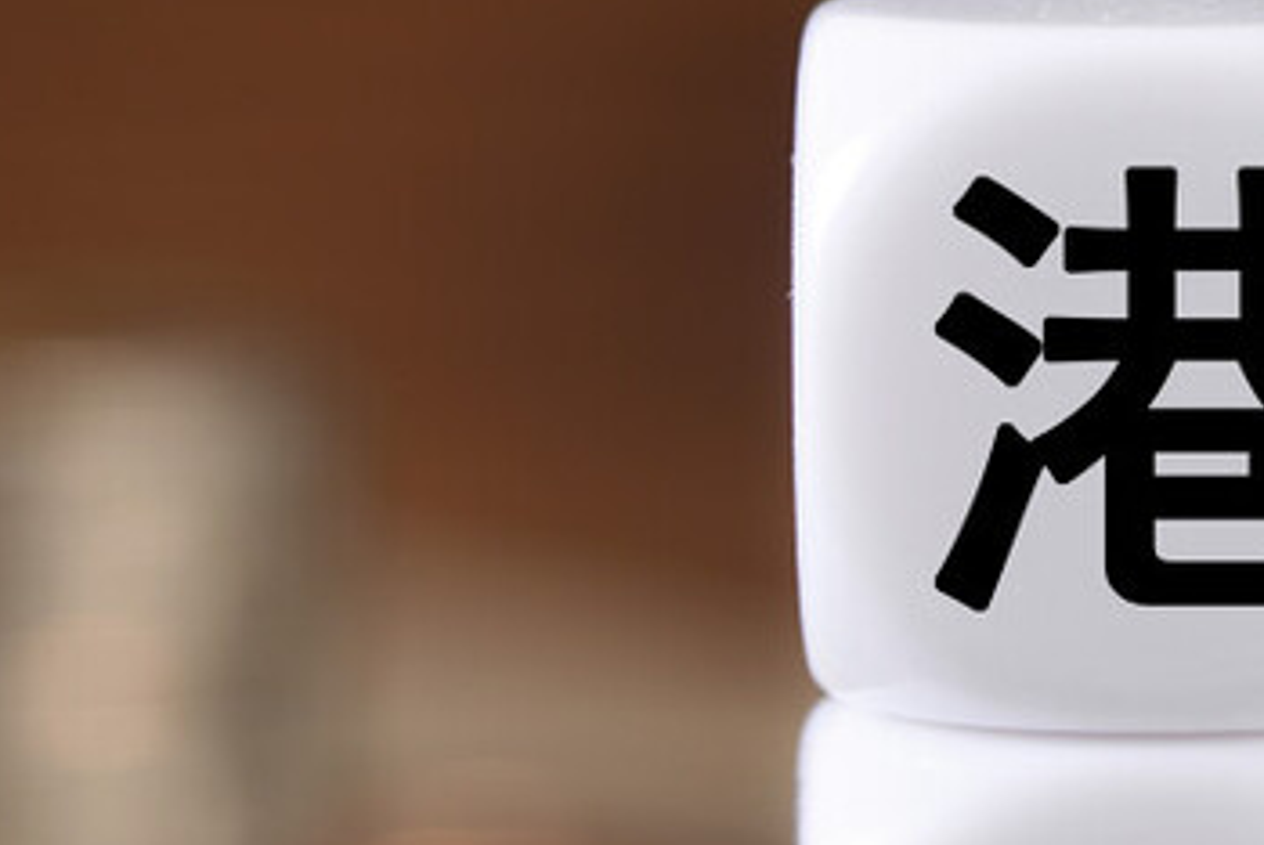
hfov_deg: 5.7
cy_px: 944
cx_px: 126
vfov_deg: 3.8
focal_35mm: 360
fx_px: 12650
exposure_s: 1/160
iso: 100
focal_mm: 105
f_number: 10
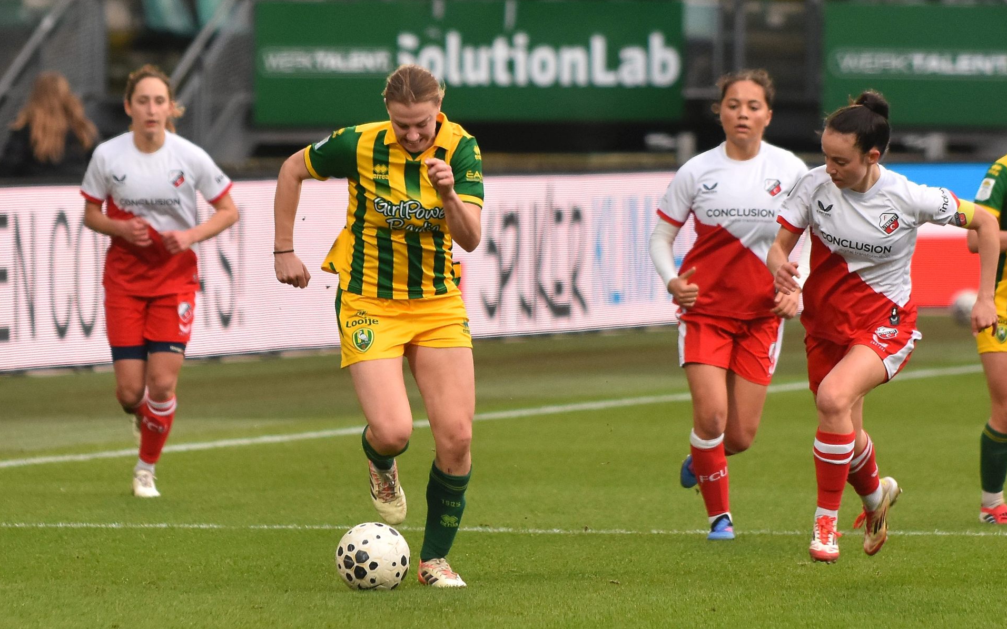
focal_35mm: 307
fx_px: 8425
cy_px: 335
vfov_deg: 4.3
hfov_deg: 6.8
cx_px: 504
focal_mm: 200
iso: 800
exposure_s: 1/800
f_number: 3.2
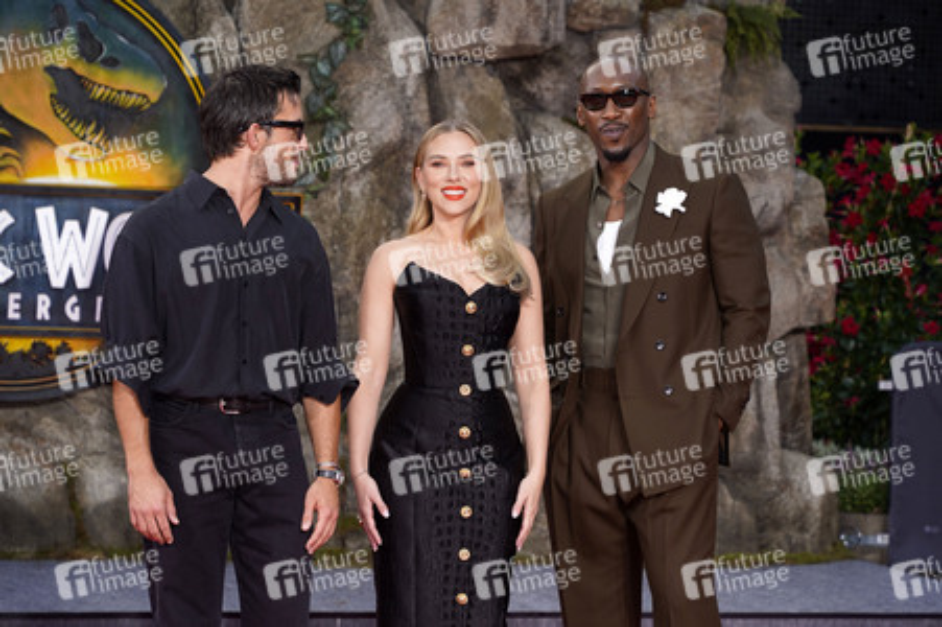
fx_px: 3478
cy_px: 314
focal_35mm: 133
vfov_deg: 10.3
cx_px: 471
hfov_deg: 15.4
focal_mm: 133
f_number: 5.6
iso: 200
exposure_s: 1/160
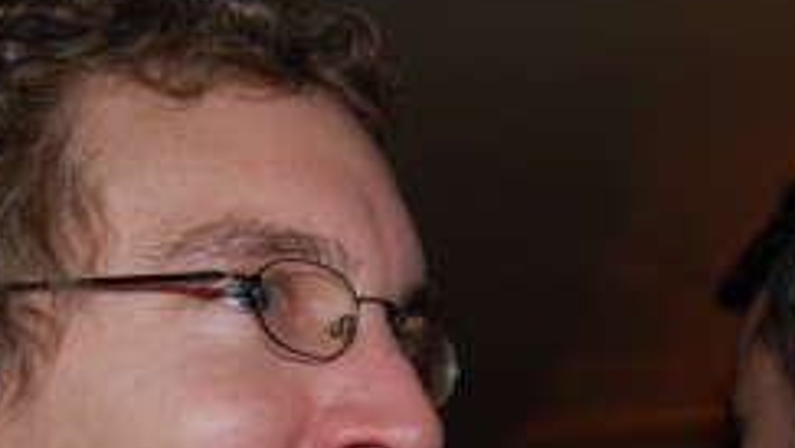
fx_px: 1476
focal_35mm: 70
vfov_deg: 16.9
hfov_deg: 30.1
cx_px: 412
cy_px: 448
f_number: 3.5
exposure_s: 1/60
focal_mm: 18
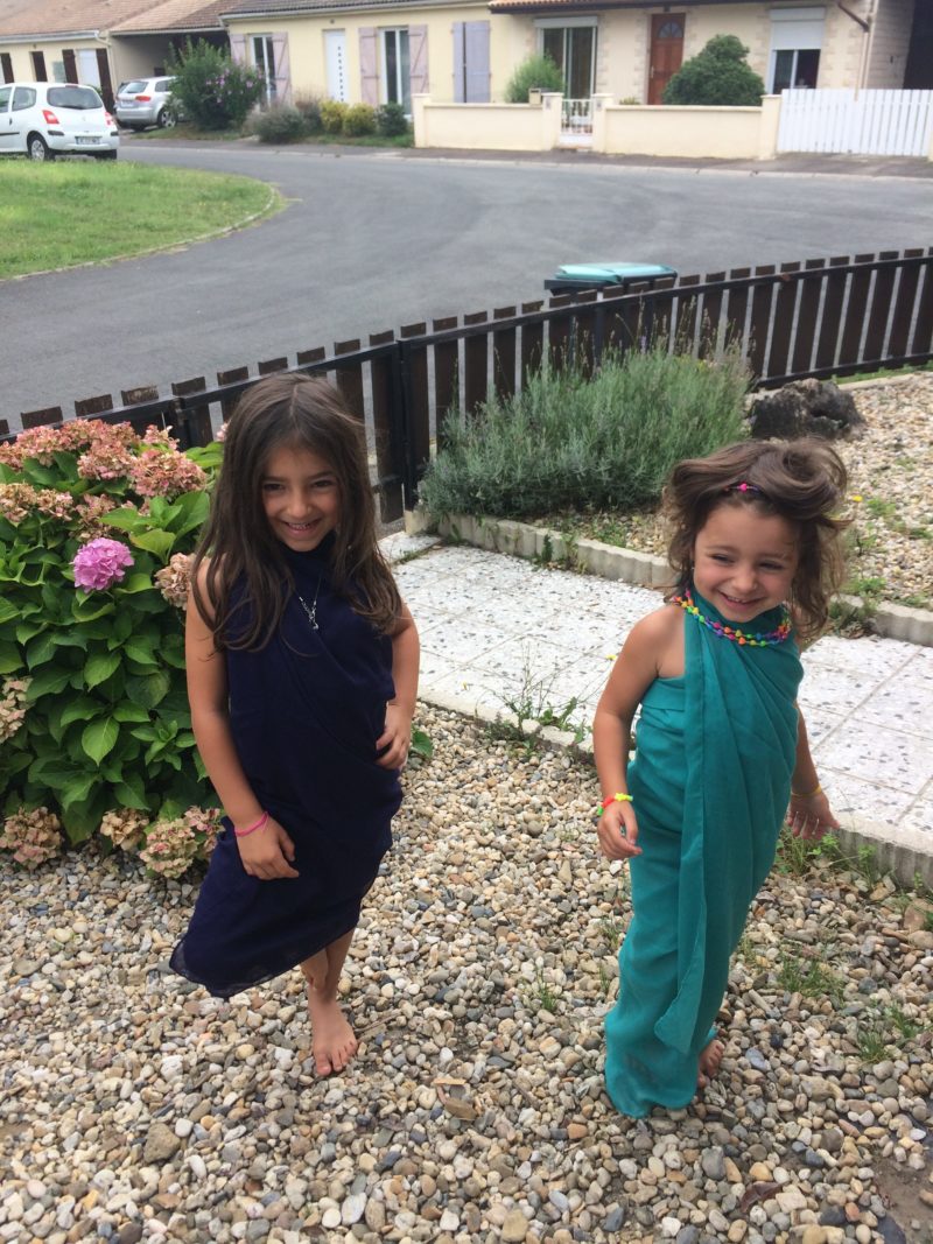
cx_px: 466
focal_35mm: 29
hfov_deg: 48.2
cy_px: 622
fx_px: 1042
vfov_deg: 61.7
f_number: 2.2
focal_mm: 4.15
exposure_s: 1/651
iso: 32
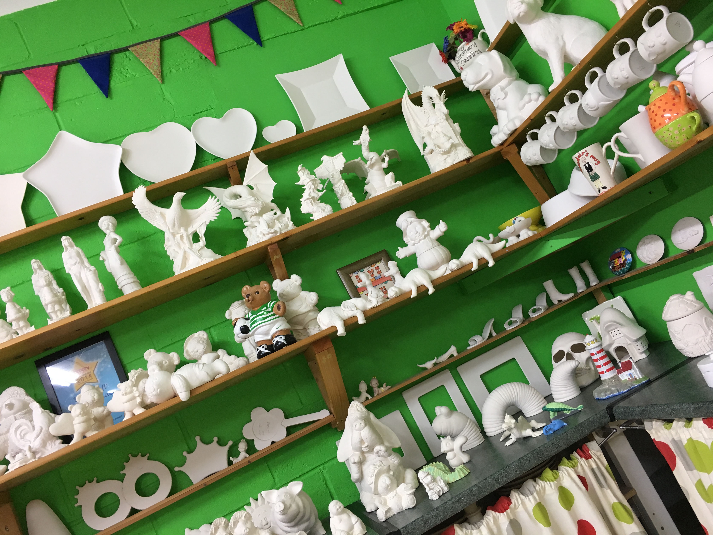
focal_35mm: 29
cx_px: 356
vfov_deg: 48.2
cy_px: 268
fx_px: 597
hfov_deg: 61.7
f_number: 2.2
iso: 80
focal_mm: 4.15
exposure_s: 1/33
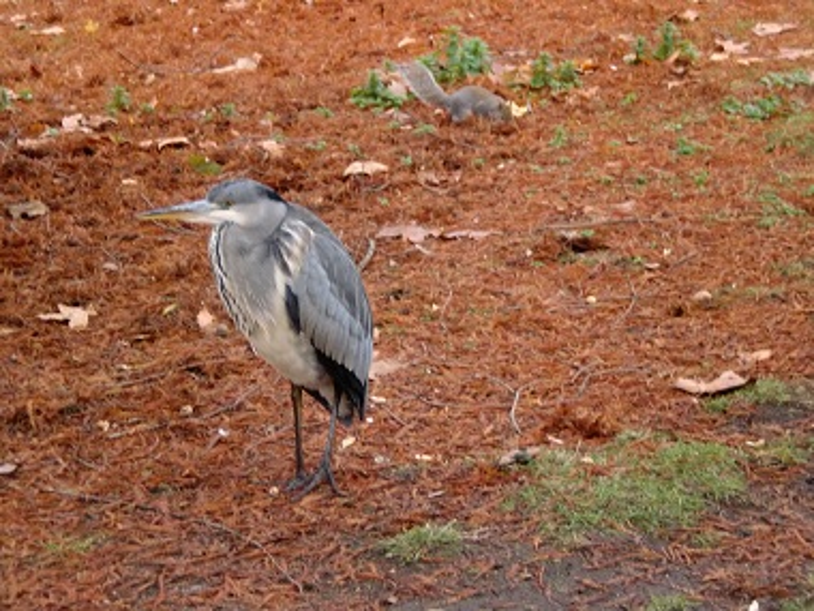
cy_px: 306
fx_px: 2493
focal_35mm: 106
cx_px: 407
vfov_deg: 14.0
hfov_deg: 18.5
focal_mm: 18.9
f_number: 5.9
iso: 250
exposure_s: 1/100
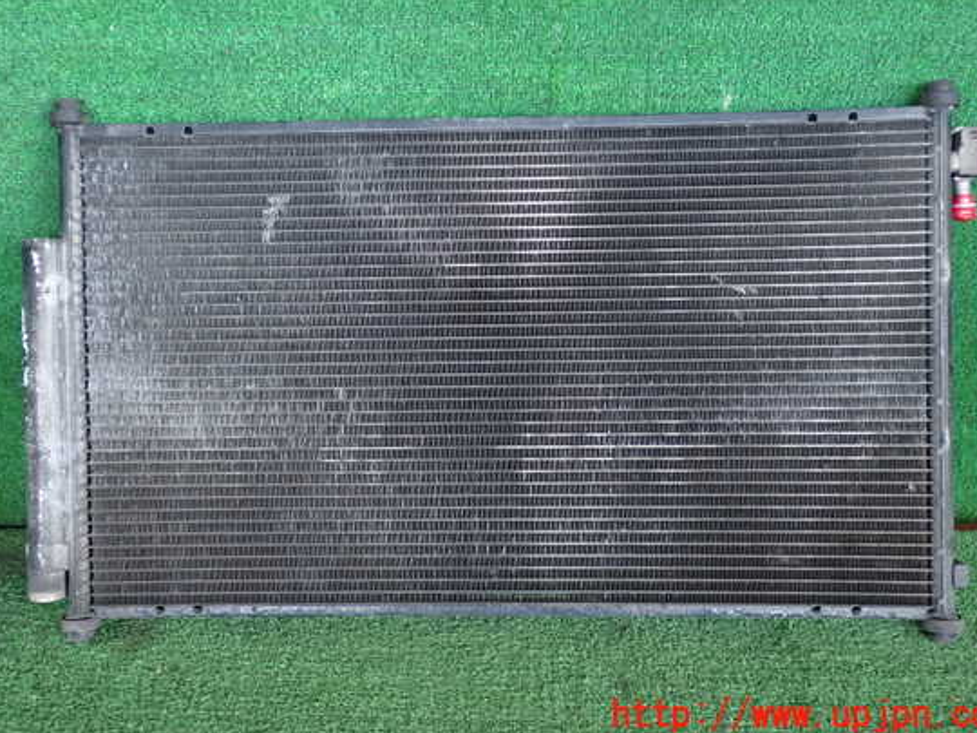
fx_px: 1129
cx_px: 478
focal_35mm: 40
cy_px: 331
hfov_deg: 46.8
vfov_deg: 35.9
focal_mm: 6.37
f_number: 2.5
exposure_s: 1/125
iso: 320
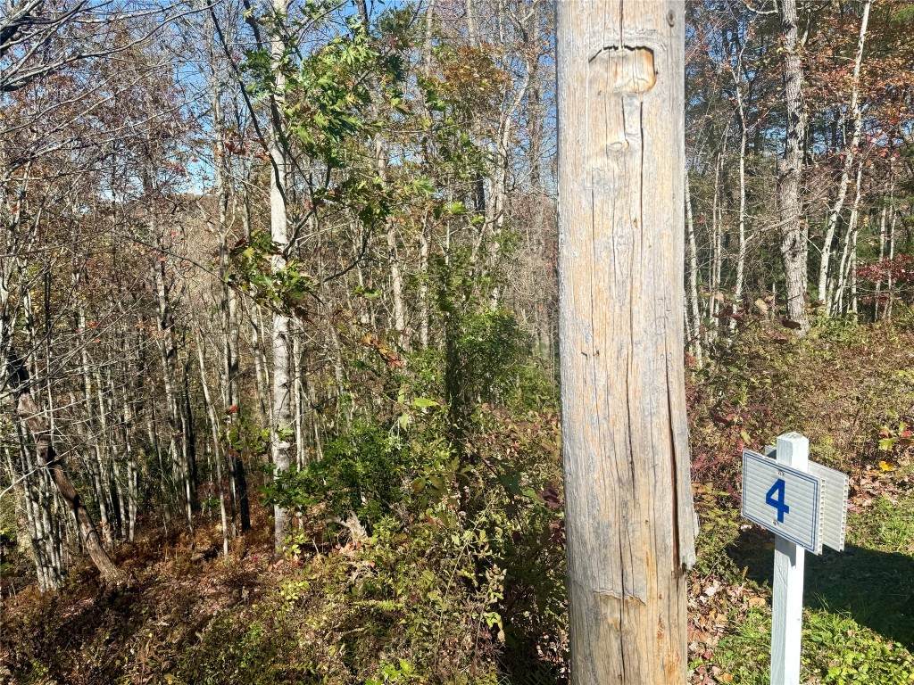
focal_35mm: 24
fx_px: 634
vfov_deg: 56.8
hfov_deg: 71.6
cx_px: 457
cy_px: 342
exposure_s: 1/3425
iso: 80
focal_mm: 6.76
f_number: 1.78
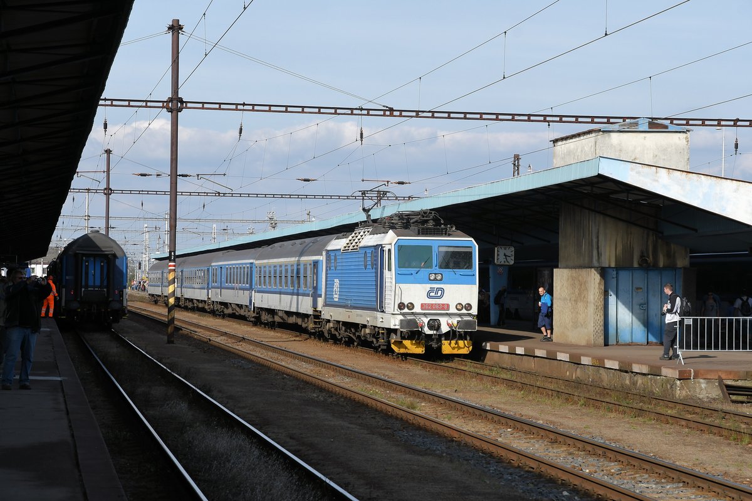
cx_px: 376
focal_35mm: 93
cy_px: 250
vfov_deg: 14.7
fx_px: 1942
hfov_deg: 21.9
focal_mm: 62
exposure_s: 1/800
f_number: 10
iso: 400
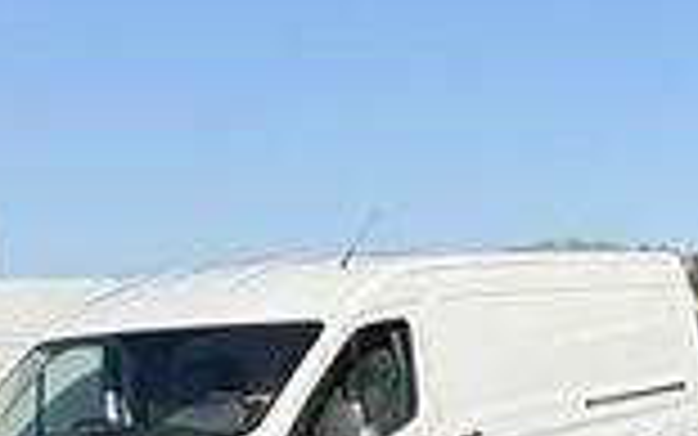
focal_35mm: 86
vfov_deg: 15.1
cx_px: 1563
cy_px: 346
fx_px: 1637
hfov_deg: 15.8
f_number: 2.2
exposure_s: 1/1449
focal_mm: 2.22
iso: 50
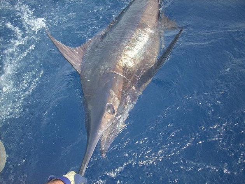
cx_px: 122
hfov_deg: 50.2
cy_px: 92
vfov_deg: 38.6
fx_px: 262
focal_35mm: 37
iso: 64
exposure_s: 1/273
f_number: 2.8
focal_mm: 6.2
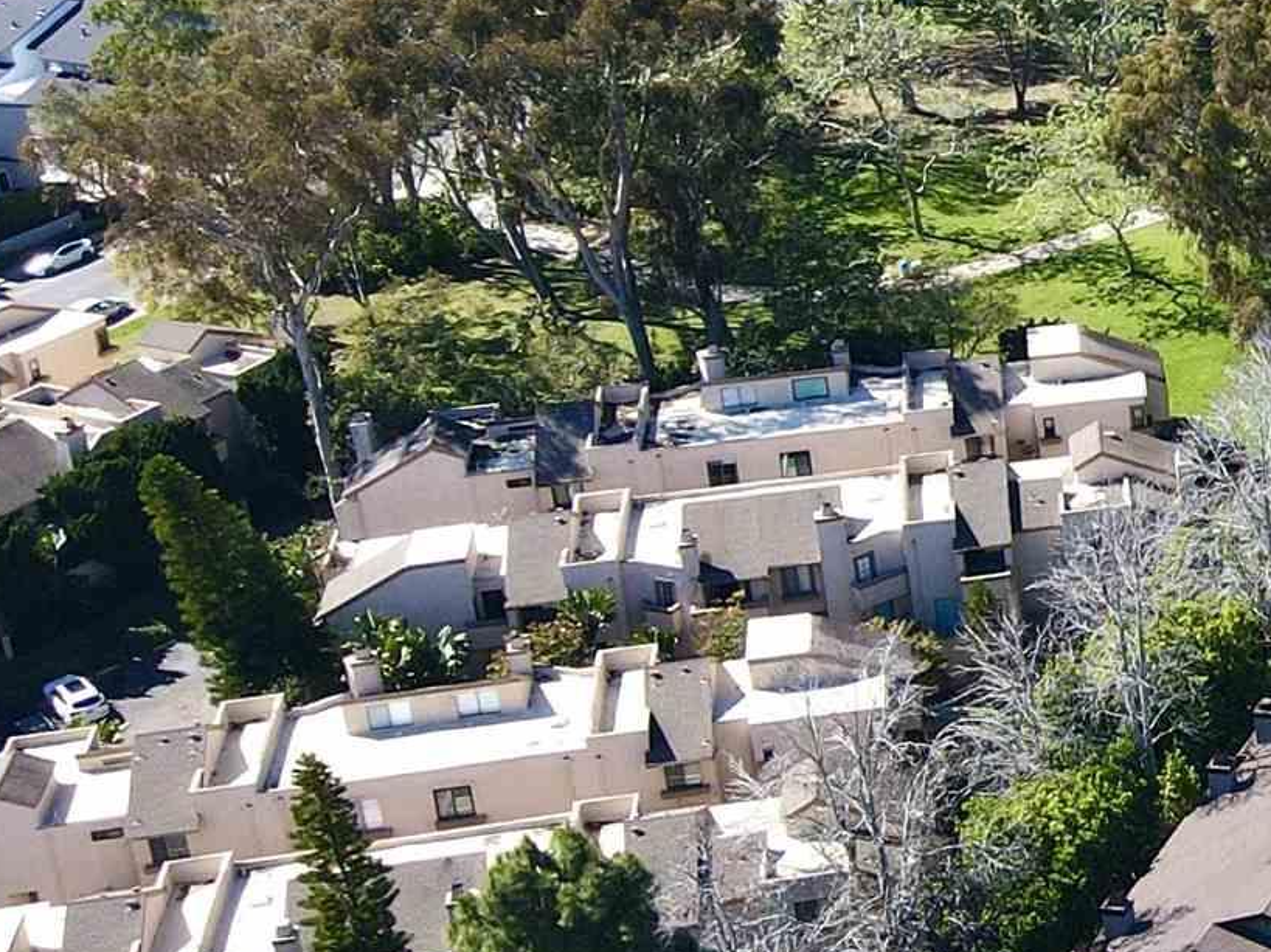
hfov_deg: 18.8
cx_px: 1991
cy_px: 228
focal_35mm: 90
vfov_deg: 16.3
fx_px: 3304
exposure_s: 1/400
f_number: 2.8
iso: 100
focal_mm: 4.5
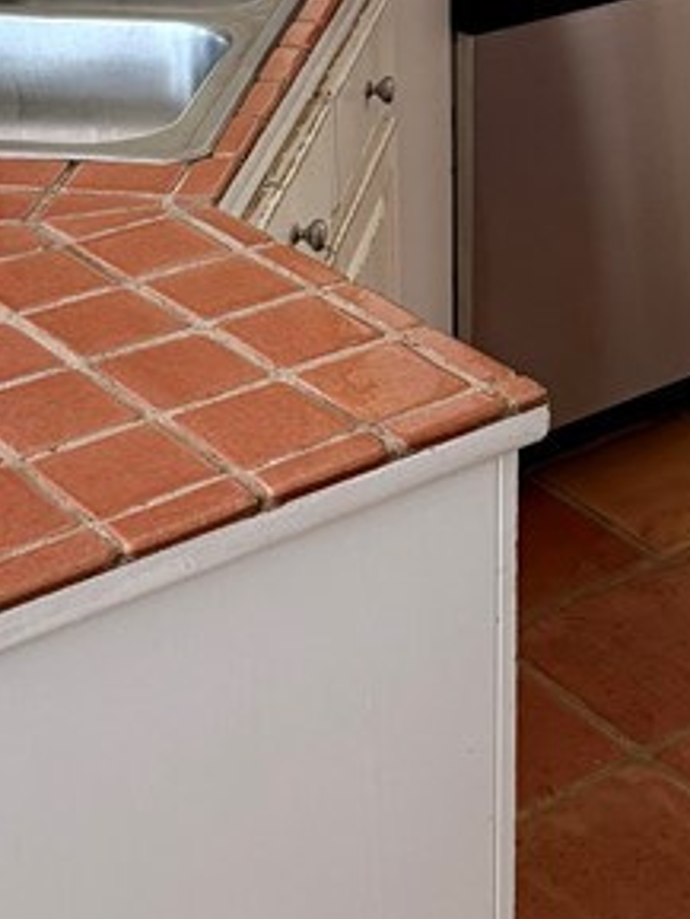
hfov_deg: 17.2
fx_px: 2257
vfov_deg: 22.6
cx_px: 560
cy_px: 149
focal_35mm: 85
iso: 320
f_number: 1.78
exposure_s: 1/60
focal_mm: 6.76
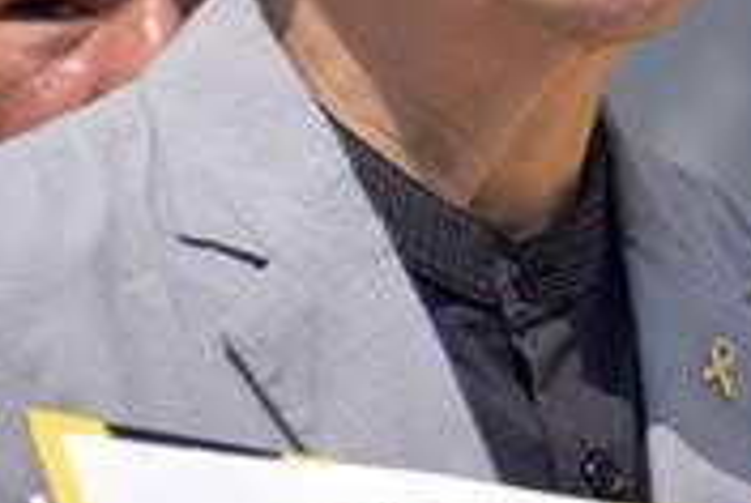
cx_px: 1839
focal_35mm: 976
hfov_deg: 2.1
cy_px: 322
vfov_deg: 1.4
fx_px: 20395
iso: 100
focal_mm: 112
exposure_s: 1/500
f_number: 6.3
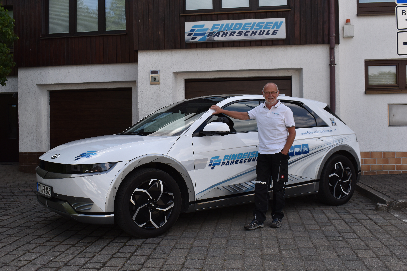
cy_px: 136
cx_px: 204
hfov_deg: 47.9
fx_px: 458
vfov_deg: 33.0
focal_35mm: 40
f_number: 8
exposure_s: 1/250
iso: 200
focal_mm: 27
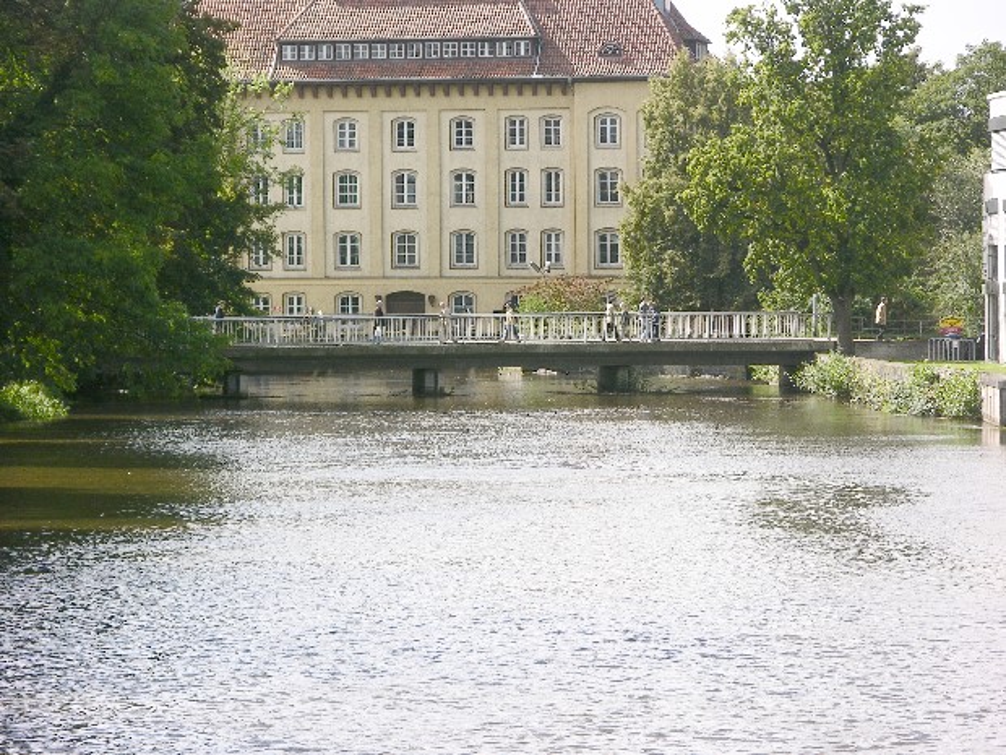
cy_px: 378
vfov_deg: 8.2
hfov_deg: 11.0
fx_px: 5231
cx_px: 503
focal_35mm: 180
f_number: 5.6
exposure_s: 1/156
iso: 50
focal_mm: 44.7
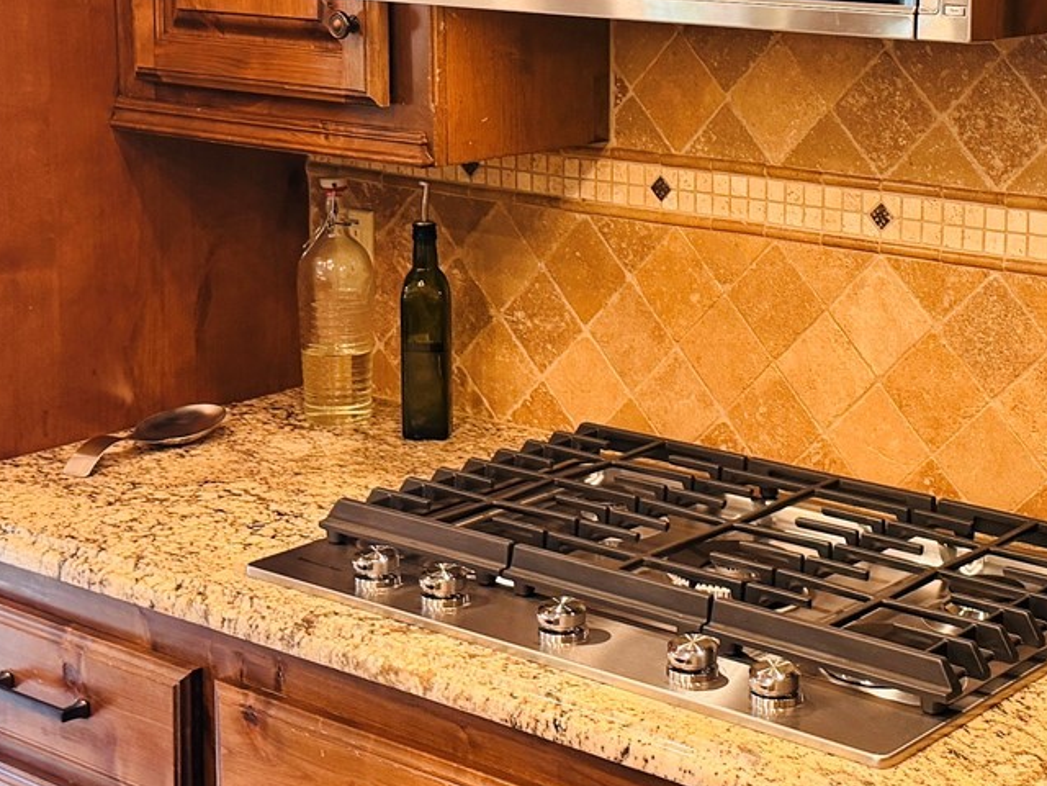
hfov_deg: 26.8
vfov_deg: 20.3
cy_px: 223
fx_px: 2178
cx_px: 721
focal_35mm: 72
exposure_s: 1/60
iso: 160
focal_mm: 6.76
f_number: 1.78
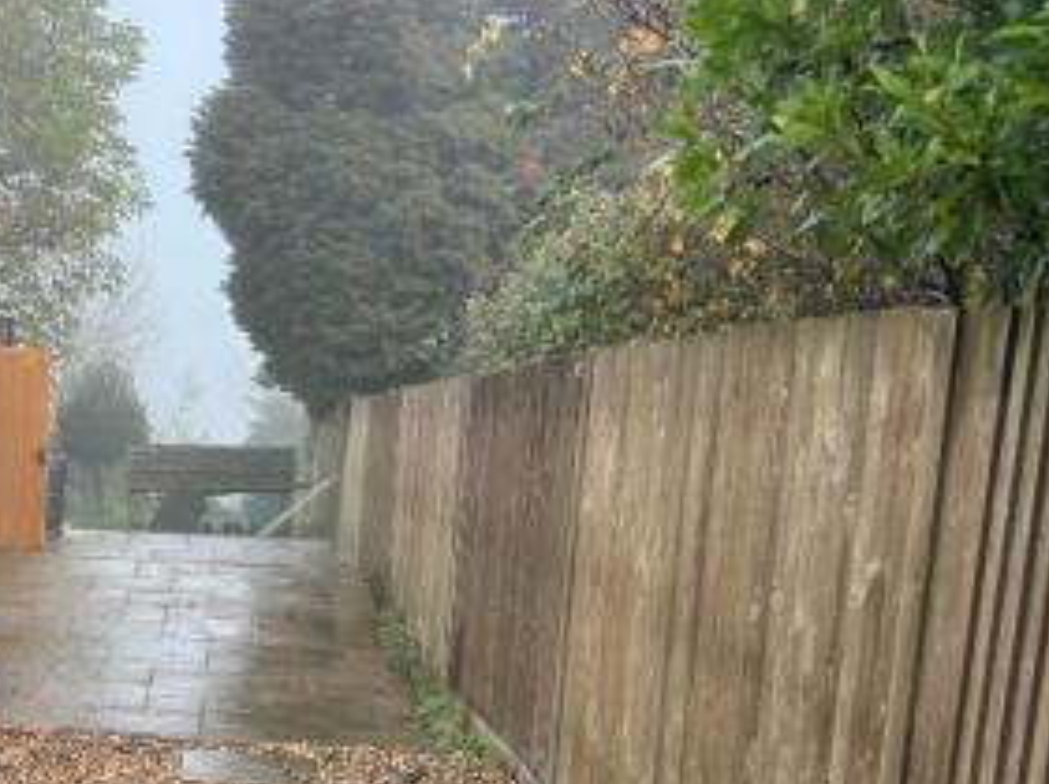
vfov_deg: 26.6
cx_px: 84
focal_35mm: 54
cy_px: 595
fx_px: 1634
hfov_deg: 33.5
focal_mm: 5.7
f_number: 1.5
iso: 50
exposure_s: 1/418
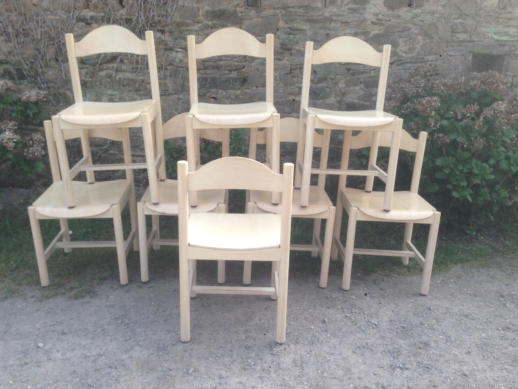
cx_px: 245
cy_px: 205
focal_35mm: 35
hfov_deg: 52.6
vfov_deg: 40.7
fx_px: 524
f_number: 2.4
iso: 50
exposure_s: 1/414
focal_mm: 4.12
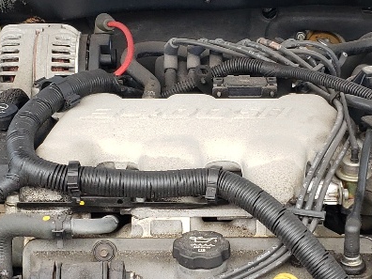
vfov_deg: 14.1
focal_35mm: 105
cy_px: 188
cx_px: 245
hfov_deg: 18.7
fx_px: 1128
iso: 50
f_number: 1.5
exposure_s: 1/476
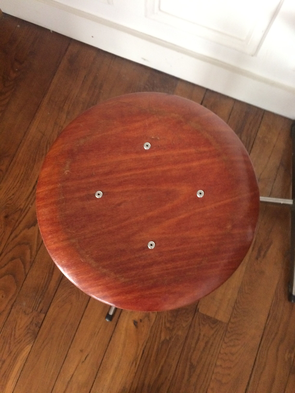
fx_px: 330
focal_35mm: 29
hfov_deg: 48.2
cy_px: 196
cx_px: 148
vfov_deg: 61.7
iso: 320
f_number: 2.2
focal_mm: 4.15
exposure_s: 1/25
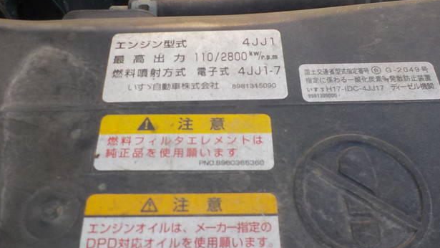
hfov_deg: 58.0
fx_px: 397
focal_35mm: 34
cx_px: 222
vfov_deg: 34.6
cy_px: 106
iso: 125
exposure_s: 1/200
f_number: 3.3
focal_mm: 4.1
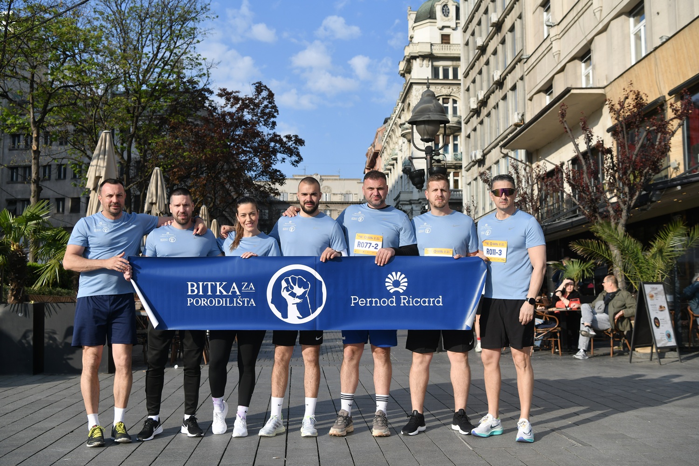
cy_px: 233
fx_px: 738
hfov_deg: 50.7
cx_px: 350
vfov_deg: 35.1
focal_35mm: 38
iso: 250
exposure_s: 1/2000
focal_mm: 38
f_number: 5
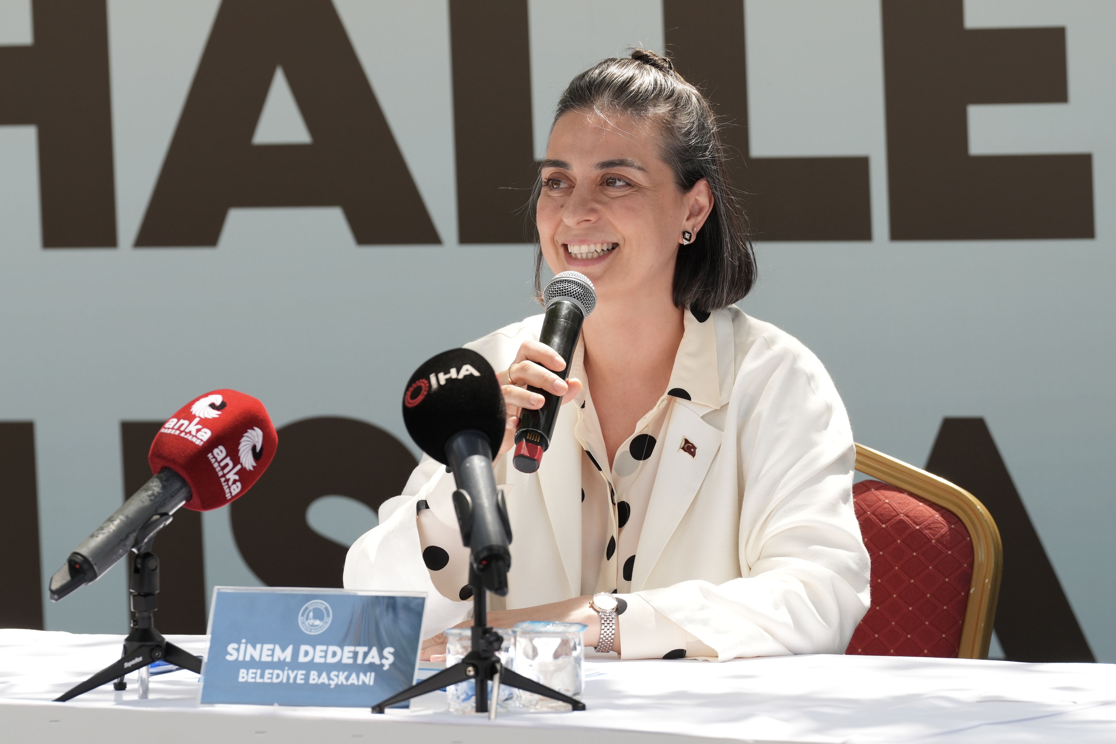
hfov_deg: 10.3
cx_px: 558
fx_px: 6200
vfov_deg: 6.9
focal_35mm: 200
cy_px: 372
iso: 400
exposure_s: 1/250
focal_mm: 200
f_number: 5.6
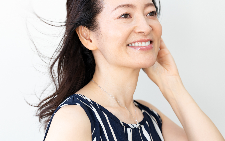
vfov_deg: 10.1
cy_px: 76
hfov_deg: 16.1
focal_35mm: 130
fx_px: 797
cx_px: 92
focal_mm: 105
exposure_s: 1/160
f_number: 3.5
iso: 250
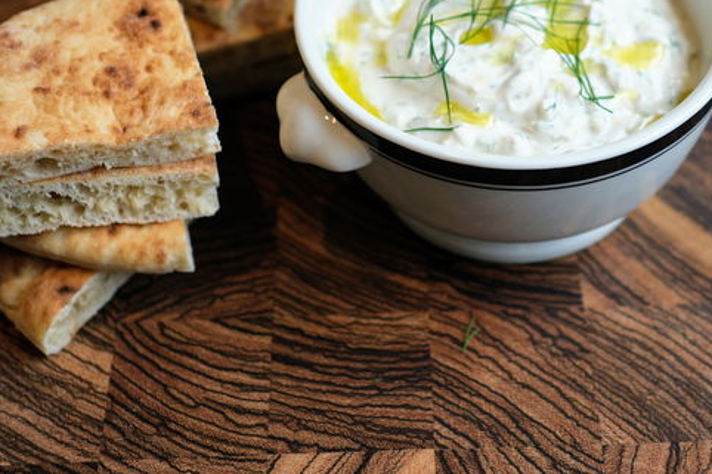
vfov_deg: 19.3
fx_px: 1384
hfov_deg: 28.8
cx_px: 422
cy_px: 136
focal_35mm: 70
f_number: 2.2
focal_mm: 30
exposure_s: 1/180
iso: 125
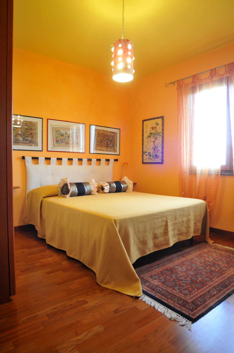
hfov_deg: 56.0
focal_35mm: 22
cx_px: 117
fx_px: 220
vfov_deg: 77.4
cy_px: 176
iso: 200
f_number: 3.5
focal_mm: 15
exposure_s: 1/4
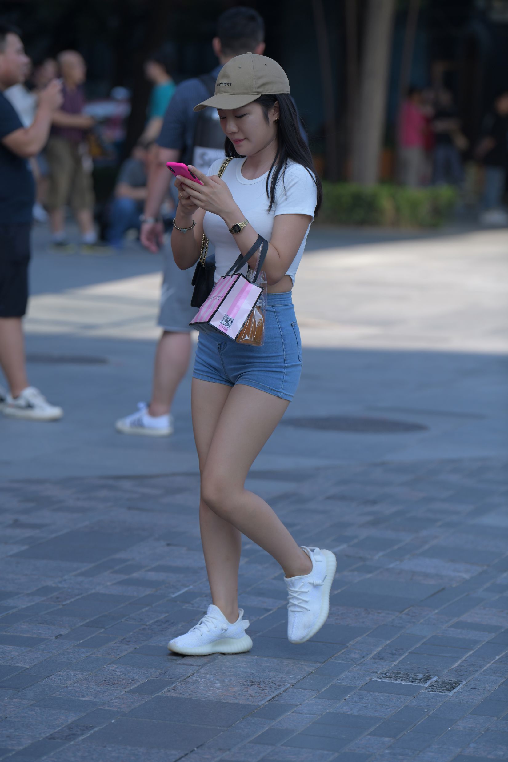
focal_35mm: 155
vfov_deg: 13.2
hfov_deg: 8.9
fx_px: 3280
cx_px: 254
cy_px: 381
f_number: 4
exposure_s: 1/1000
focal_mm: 155
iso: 250
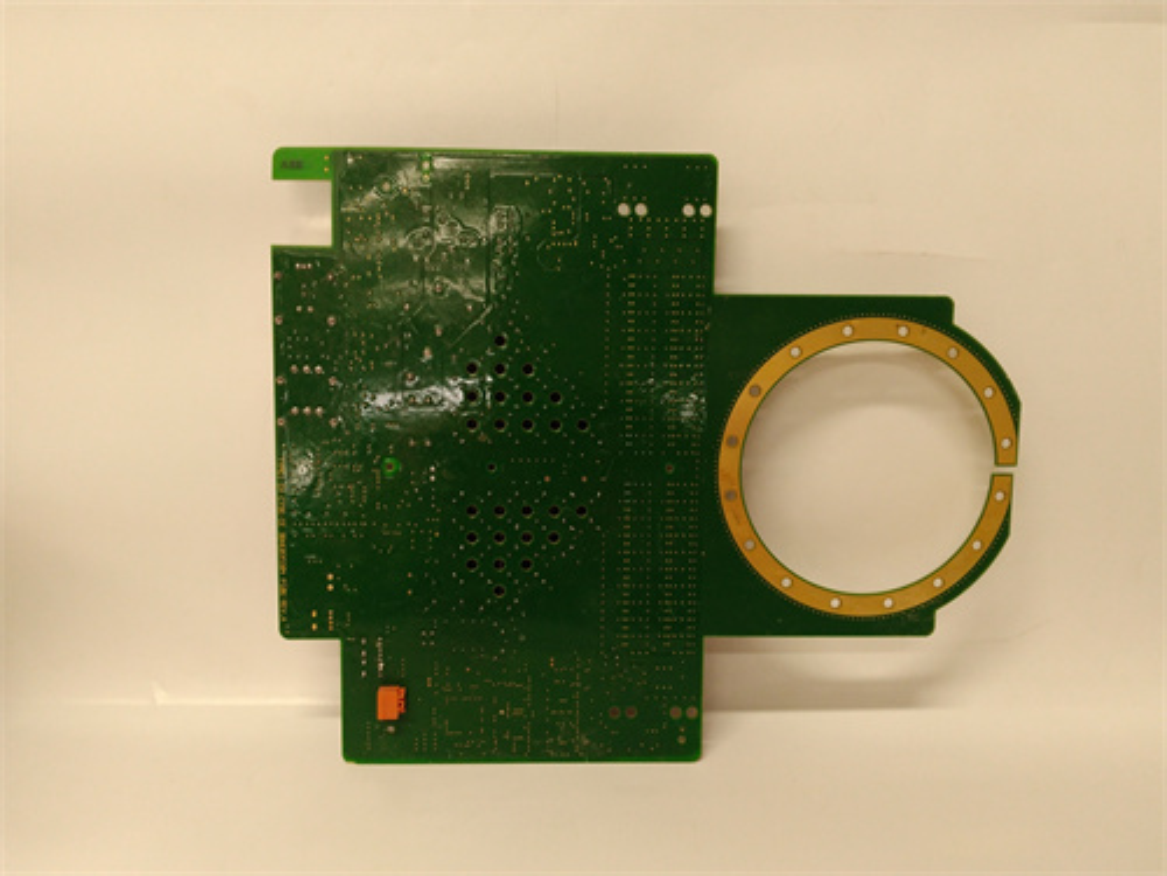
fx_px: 910
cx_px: 584
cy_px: 438
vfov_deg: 51.4
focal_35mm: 27
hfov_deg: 65.3
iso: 174
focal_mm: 3.79
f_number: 2
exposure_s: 1/30
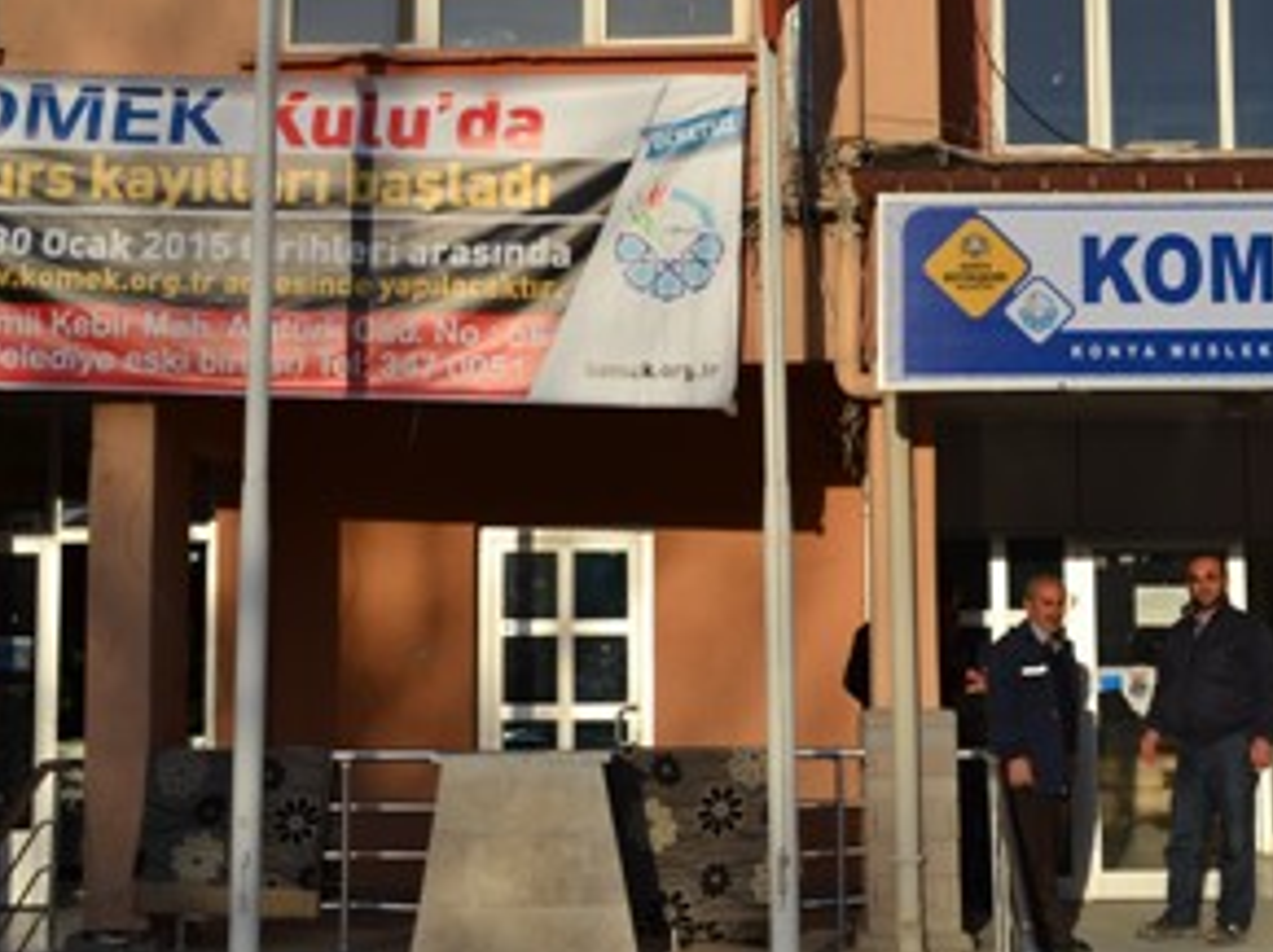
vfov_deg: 25.2
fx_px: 2131
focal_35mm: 58
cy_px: 441
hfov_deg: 33.2
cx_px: 742
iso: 100
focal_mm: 26
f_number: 9
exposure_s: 1/320
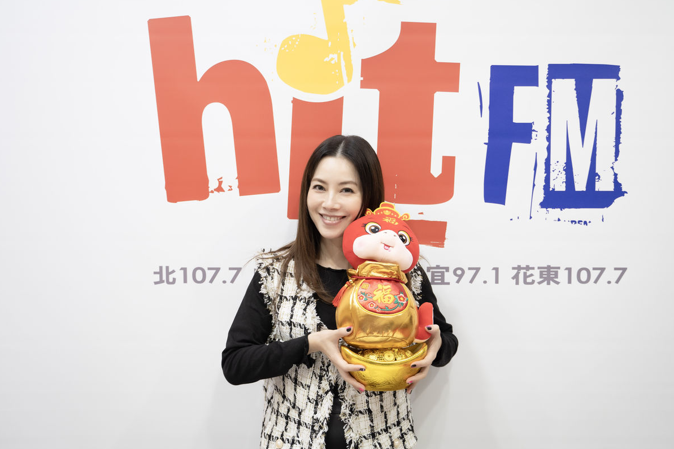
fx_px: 824
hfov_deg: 44.5
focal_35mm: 44
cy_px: 237
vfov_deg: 30.5
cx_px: 345
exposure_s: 1/125
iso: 1000
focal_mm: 41
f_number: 2.8
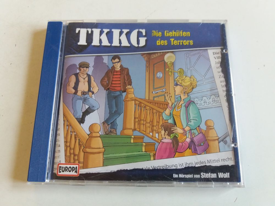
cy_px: 103
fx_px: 222
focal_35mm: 28
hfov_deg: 63.4
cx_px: 138
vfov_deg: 49.7
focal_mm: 3.7
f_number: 1.9
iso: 200
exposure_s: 1/17
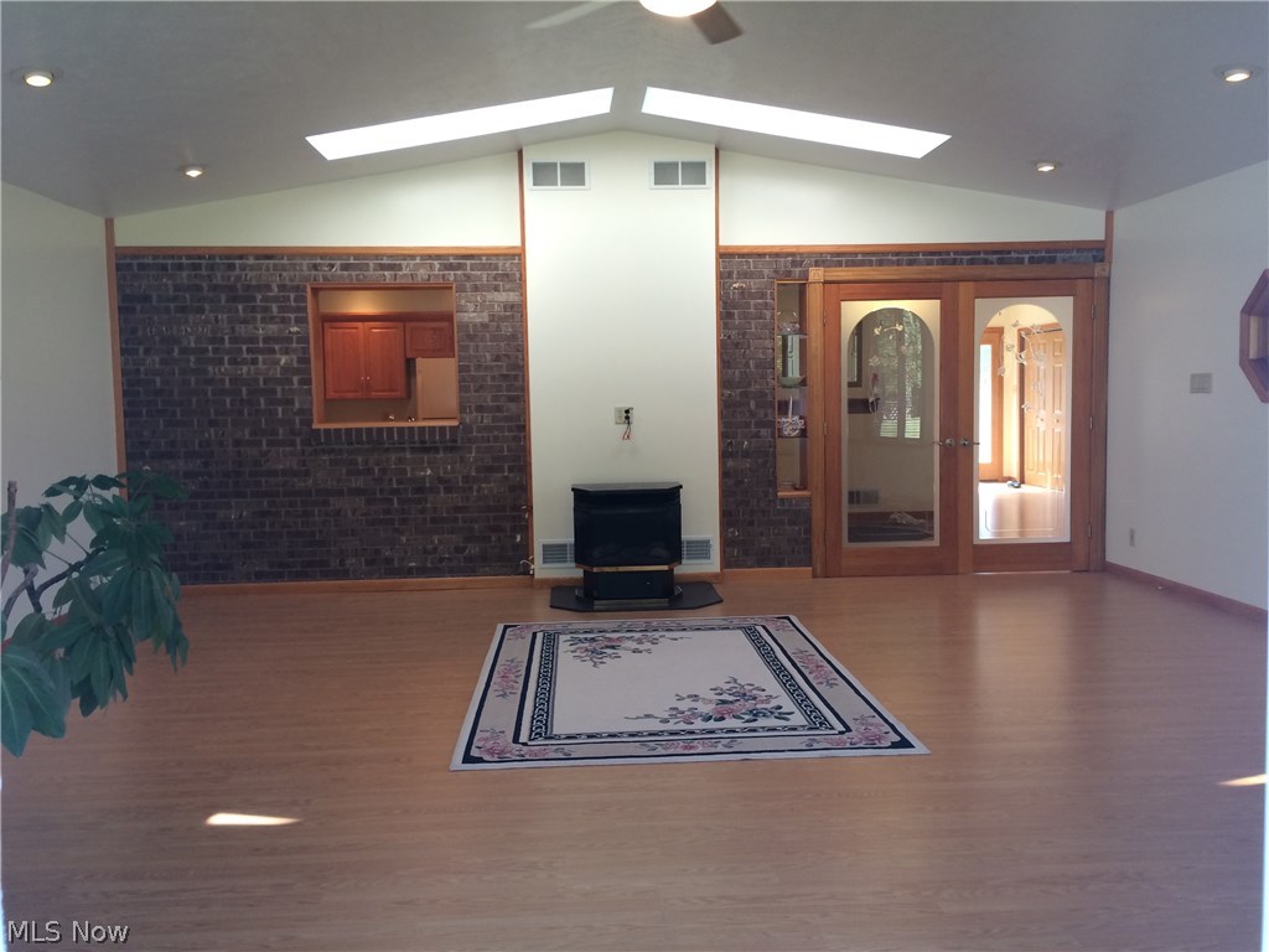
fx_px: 1063
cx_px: 634
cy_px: 476
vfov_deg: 48.2
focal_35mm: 29
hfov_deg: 61.7
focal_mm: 4.15
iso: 32
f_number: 2.2
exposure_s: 1/40
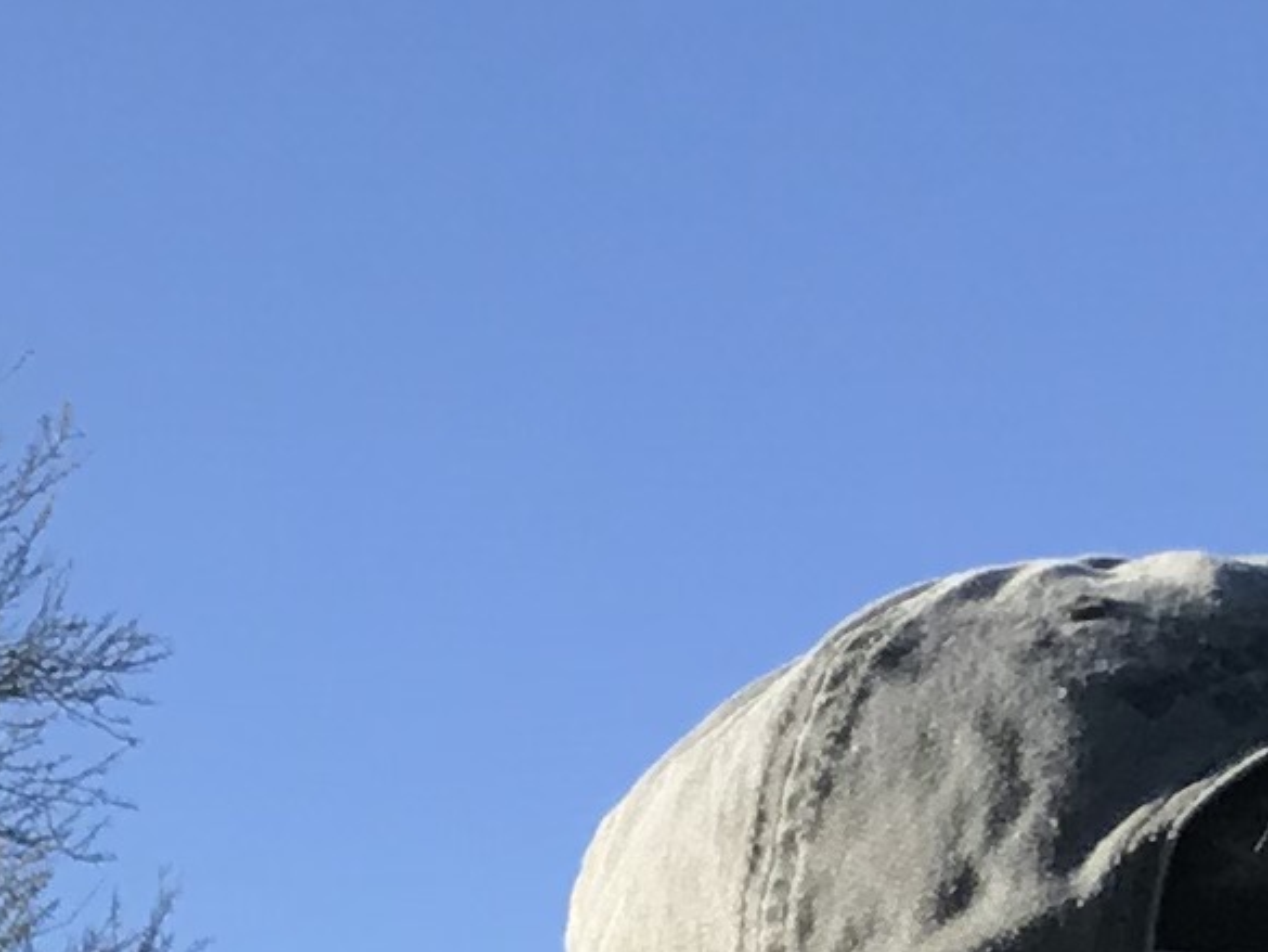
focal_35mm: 193
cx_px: -1090
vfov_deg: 7.4
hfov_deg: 9.7
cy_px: 1984
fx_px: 7071
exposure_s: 1/1520
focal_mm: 3.99
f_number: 1.8
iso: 20
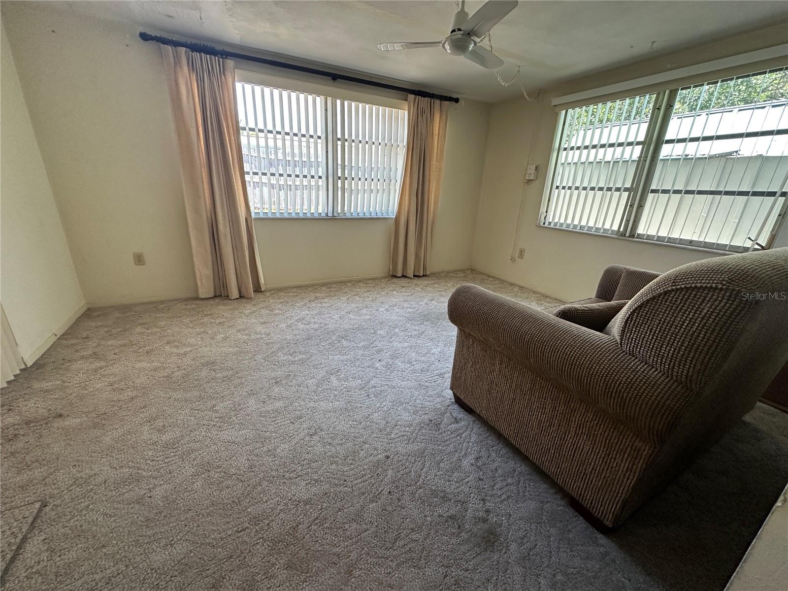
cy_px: 296
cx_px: 394
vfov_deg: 85.7
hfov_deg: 102.1
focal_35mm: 14
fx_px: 319
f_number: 2.2
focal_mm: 2.22
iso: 250
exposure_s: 1/120
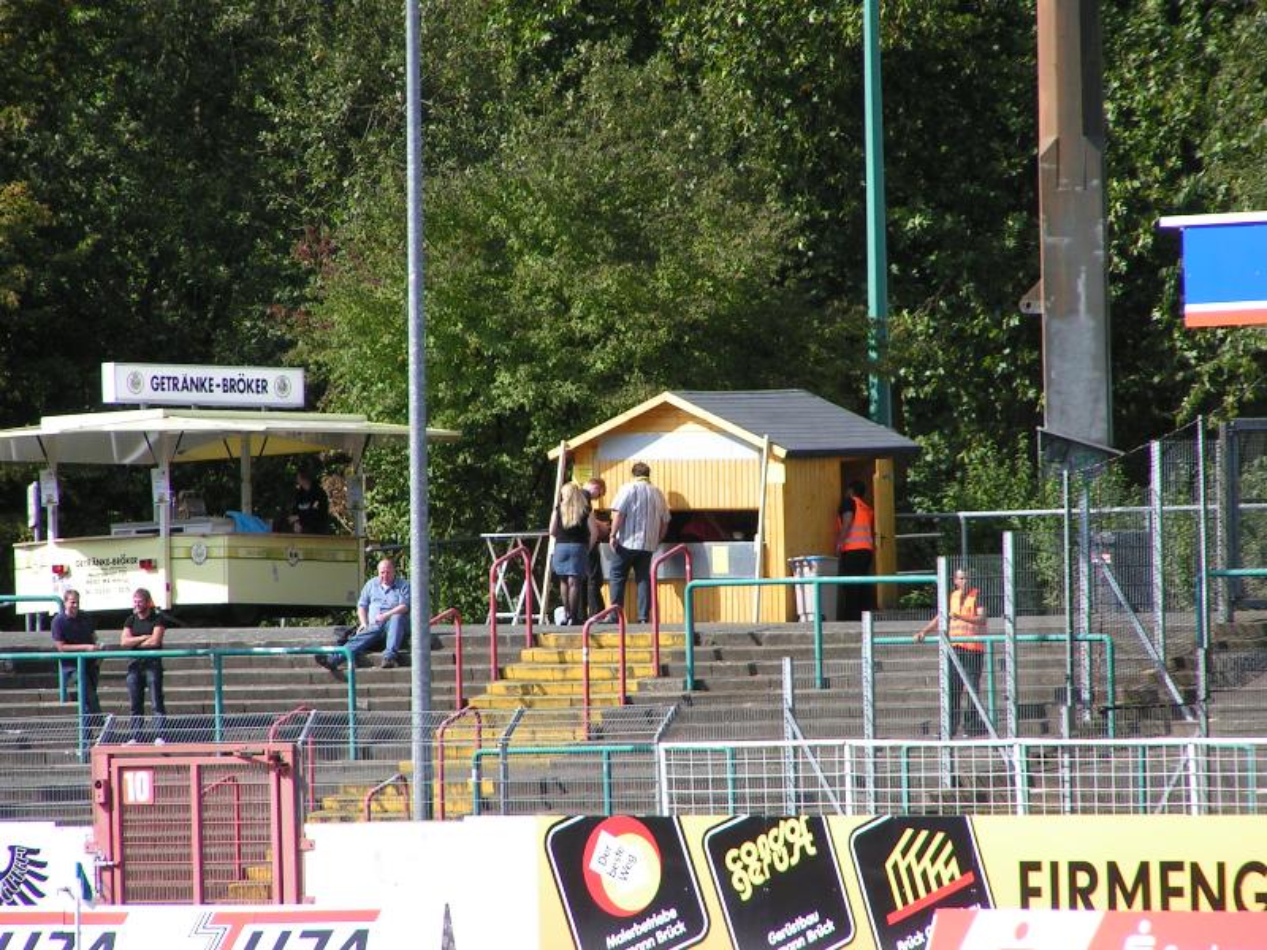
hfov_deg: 5.2
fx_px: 13909
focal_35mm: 380
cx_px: 634
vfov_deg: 3.9
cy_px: 475
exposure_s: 1/400
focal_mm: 58
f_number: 4.5
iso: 50
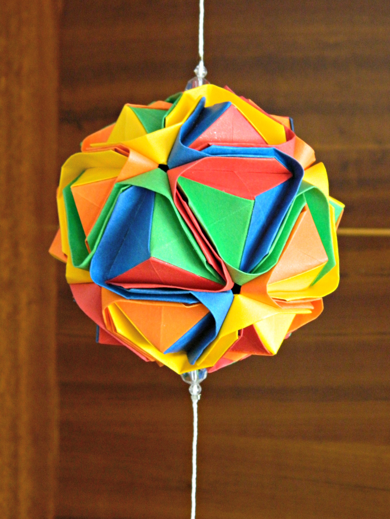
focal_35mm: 103
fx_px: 1547
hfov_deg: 14.4
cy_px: 260
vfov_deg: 19.1
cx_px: 195
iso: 400
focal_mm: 18.6
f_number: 4.5
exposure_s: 1/25
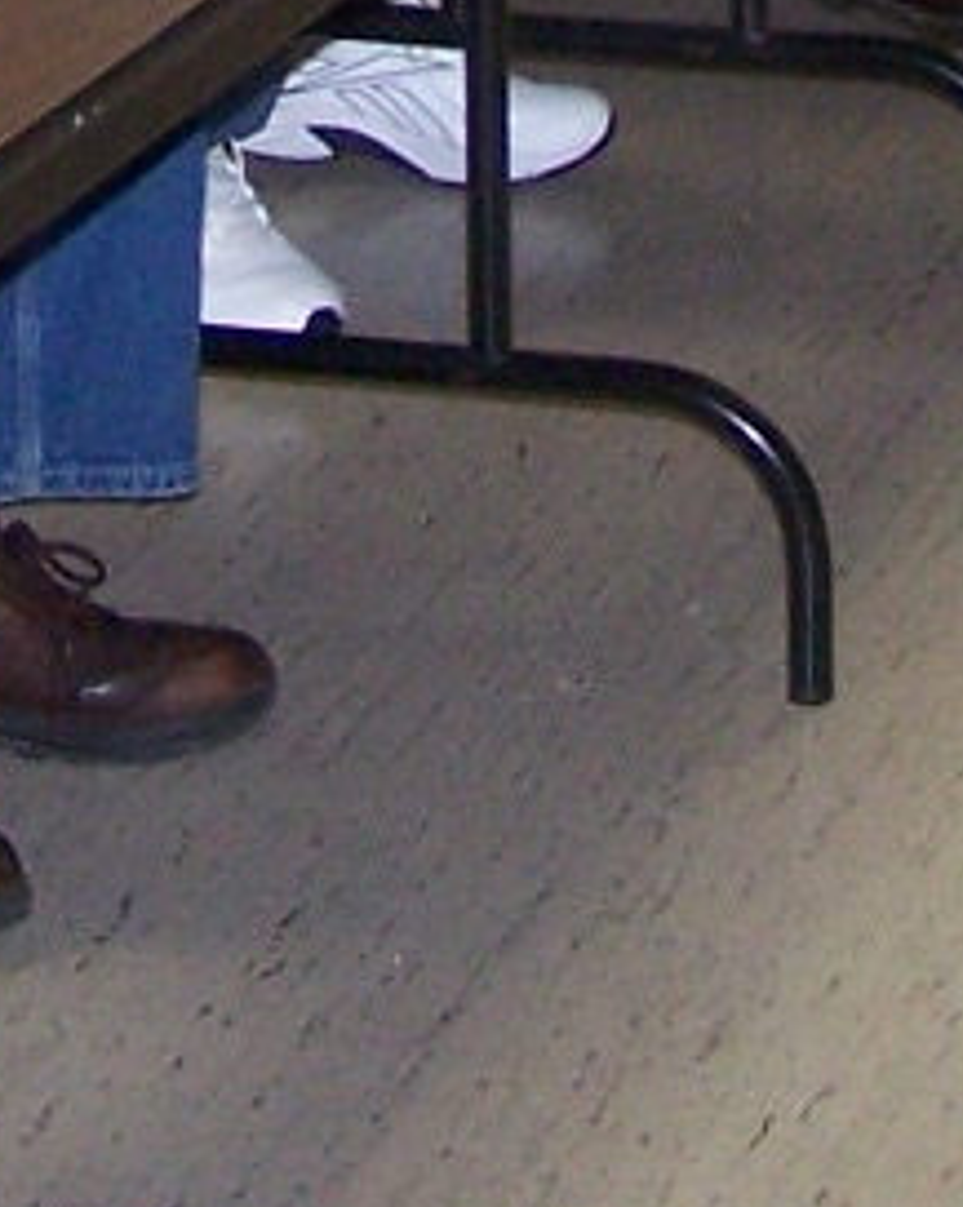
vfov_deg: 8.7
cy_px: -1012
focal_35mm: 212
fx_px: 7566
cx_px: 679
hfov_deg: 7.3
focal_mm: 6.3
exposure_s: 1/60
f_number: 2.8
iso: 140
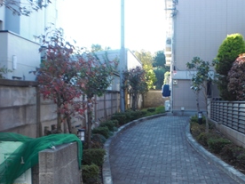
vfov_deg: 26.4
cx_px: 175
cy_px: 127
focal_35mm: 55
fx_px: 389
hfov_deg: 34.4
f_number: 3.1
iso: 64
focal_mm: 6.3
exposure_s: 1/100
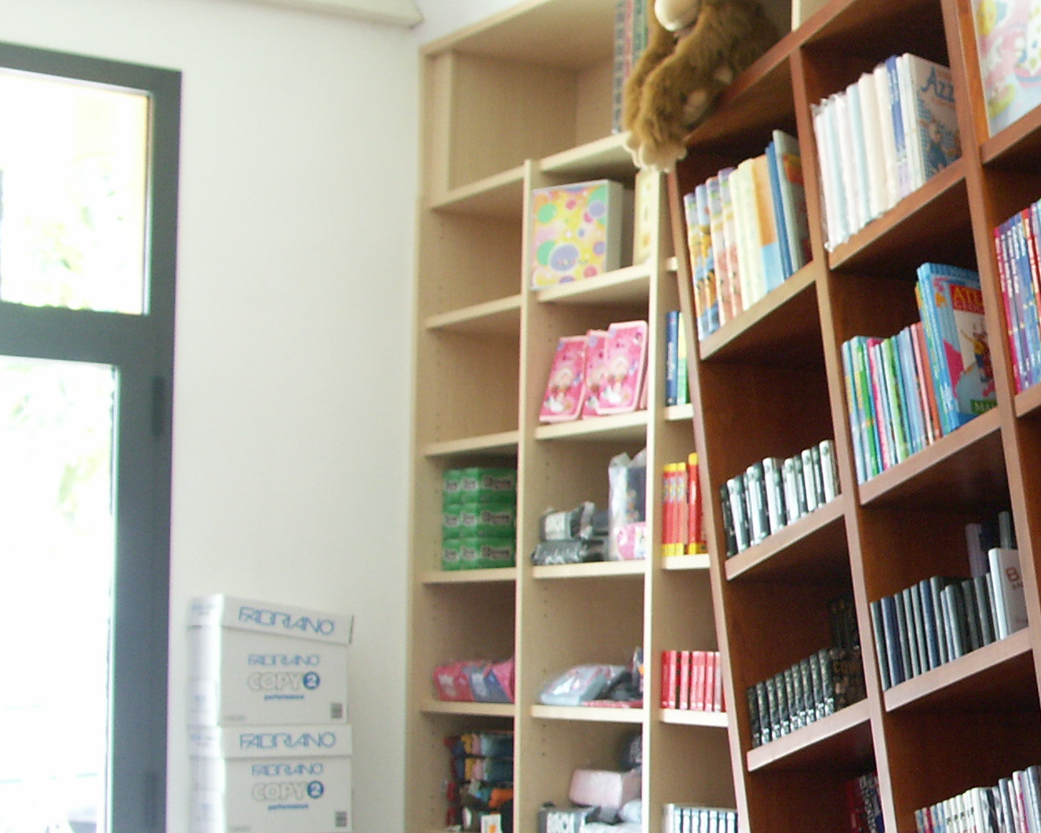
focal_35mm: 79
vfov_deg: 19.3
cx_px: 1195
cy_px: 587
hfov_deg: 22.5
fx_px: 2434
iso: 100
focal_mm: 7.99
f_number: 2.8
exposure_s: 1/15
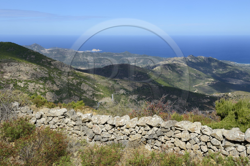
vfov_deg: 31.8
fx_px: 291
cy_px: 83
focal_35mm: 42
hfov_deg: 46.4
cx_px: 125
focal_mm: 42
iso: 200
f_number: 11
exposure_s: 1/320
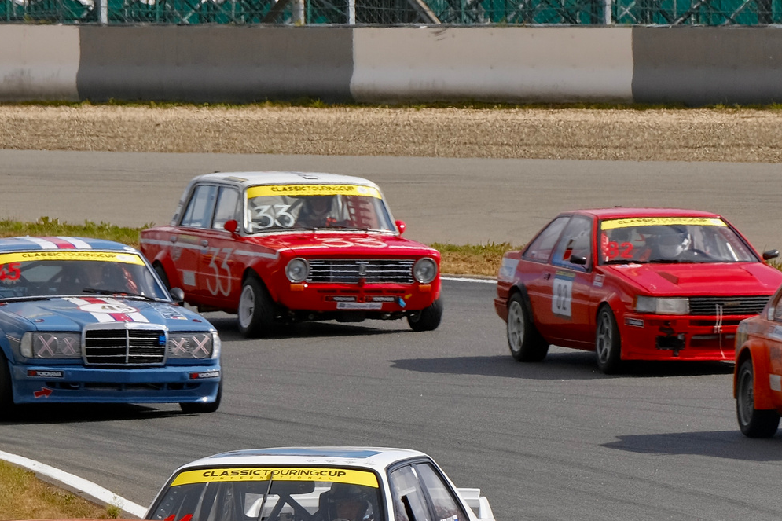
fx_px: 12857
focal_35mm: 592
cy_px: 497
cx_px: 611
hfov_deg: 3.5
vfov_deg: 2.3
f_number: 7.1
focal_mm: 153.2
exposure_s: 1/550
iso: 160
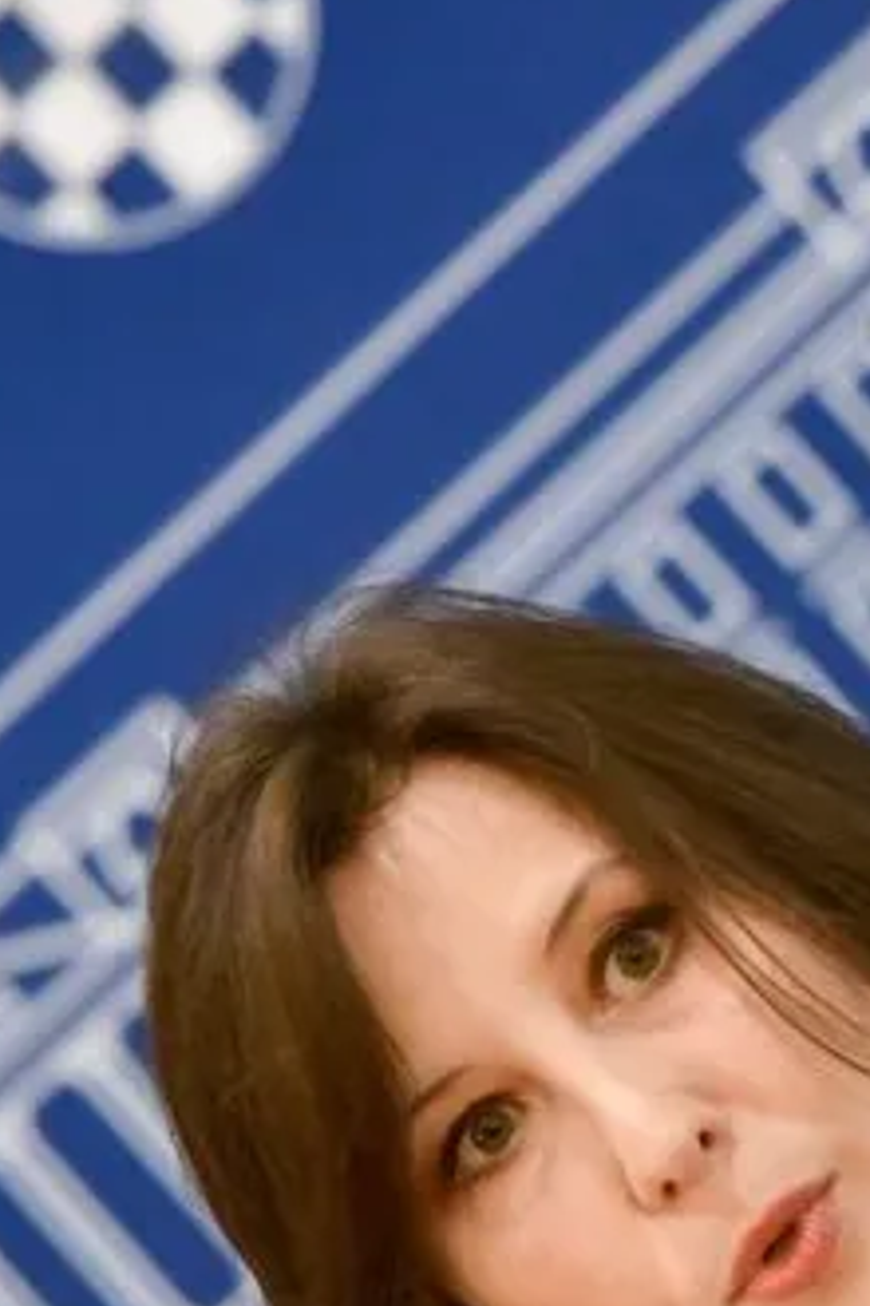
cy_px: 1767
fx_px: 20008
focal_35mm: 552
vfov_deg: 3.7
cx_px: 1238
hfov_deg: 2.5
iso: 1600
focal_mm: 160
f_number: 4
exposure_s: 1/160
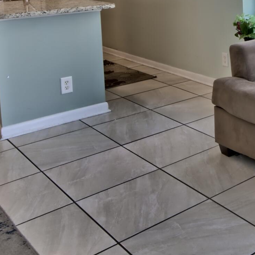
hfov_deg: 29.4
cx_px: 285
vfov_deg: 30.8
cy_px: 10
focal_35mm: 52
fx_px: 433
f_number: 13
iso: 800
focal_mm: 15
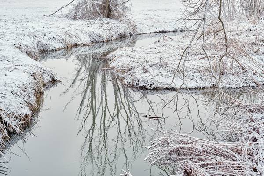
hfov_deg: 37.5
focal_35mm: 53
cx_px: 132
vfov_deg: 25.5
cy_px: 88
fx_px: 389
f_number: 7.1
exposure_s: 1/60
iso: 200
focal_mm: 35
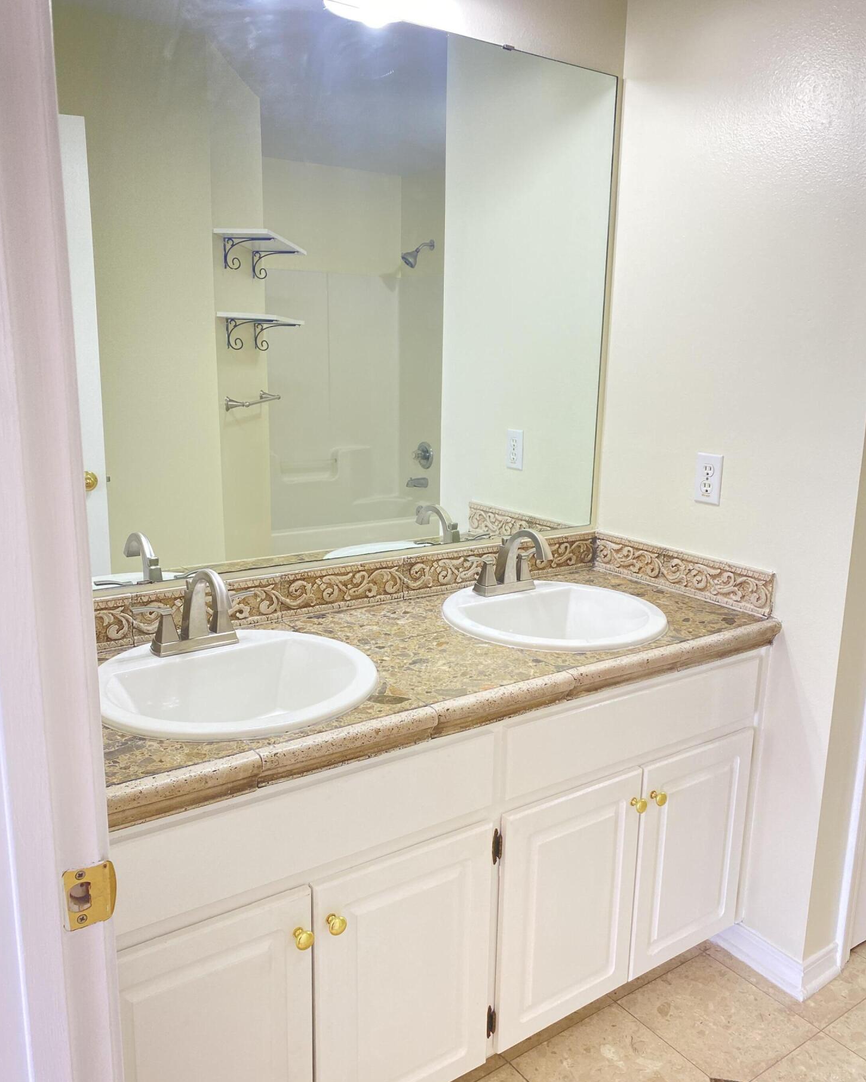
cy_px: 559
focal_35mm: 28
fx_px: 897
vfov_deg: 62.2
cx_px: 445
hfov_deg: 51.5
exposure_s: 1/60
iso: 80
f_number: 1.8
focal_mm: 4.25
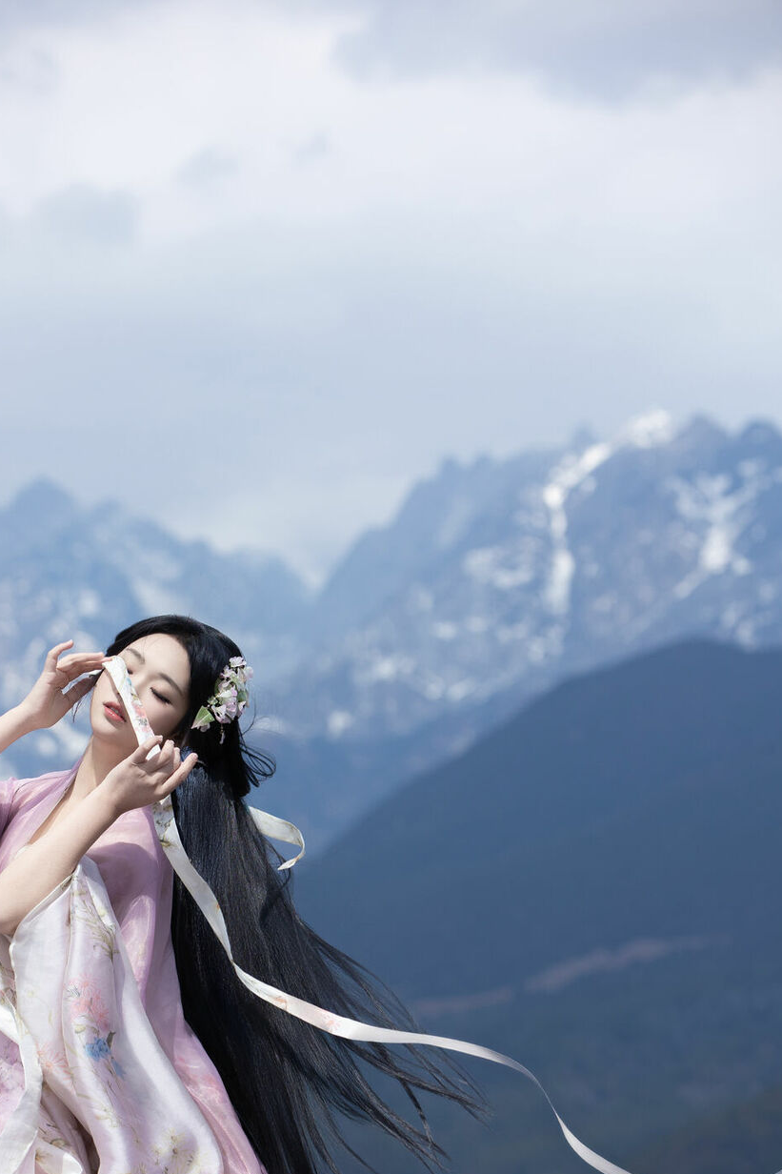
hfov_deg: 9.3
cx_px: 350
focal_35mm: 147
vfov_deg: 13.9
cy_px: 749
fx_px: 4791
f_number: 5
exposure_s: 1/1250
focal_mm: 115
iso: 100
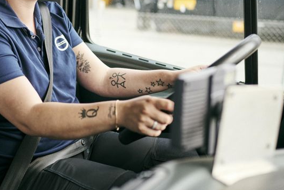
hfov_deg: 31.5
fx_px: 497
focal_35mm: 63
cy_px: 27
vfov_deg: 21.2
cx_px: 83
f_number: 1.8
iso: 64
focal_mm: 35
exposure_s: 1/320
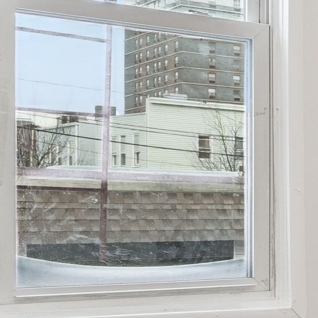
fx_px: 977
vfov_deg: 18.5
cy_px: 161
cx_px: 725
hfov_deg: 14.0
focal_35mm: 94
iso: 250
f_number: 8
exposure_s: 1/10
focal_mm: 14
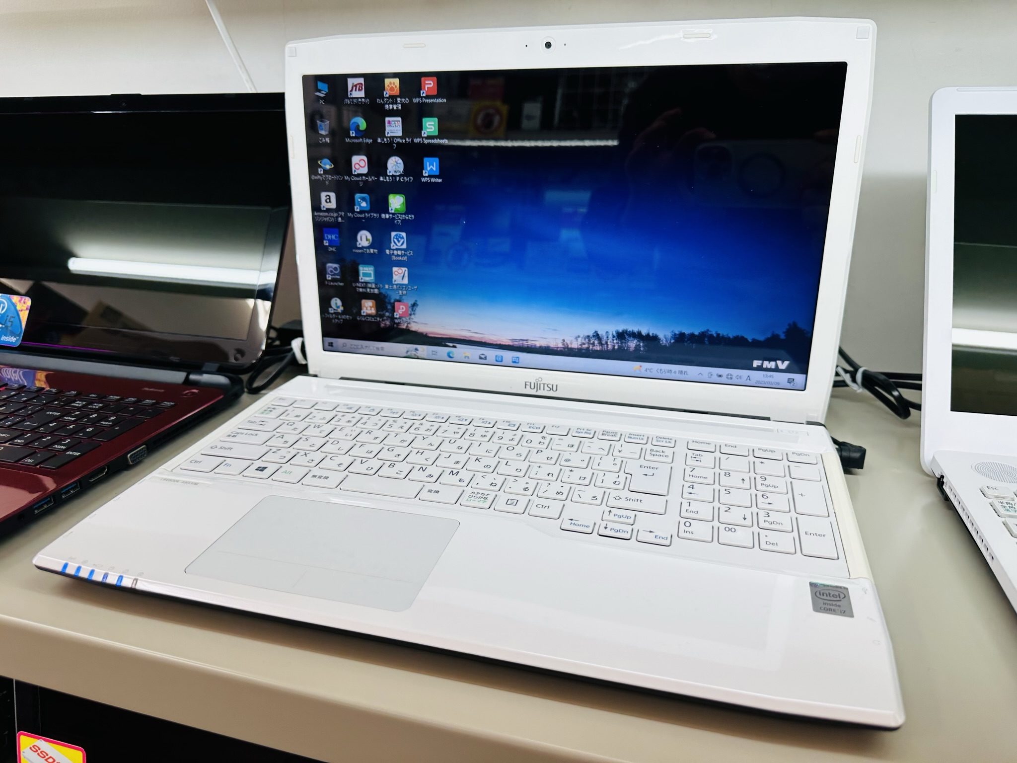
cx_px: 508
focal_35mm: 24
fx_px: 705
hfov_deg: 71.6
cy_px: 382
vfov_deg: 56.8
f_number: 1.78
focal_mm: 6.86
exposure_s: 1/100
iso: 64
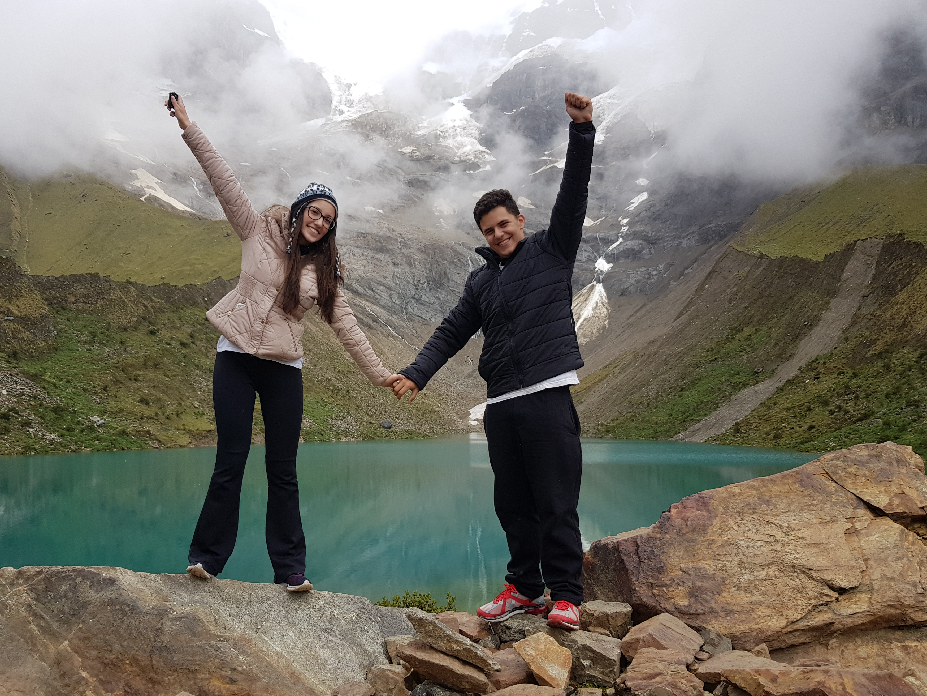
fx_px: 803
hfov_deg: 59.9
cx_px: 424
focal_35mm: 30
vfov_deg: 46.7
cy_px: 398
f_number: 1.7
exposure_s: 1/1976
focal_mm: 4.2
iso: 40
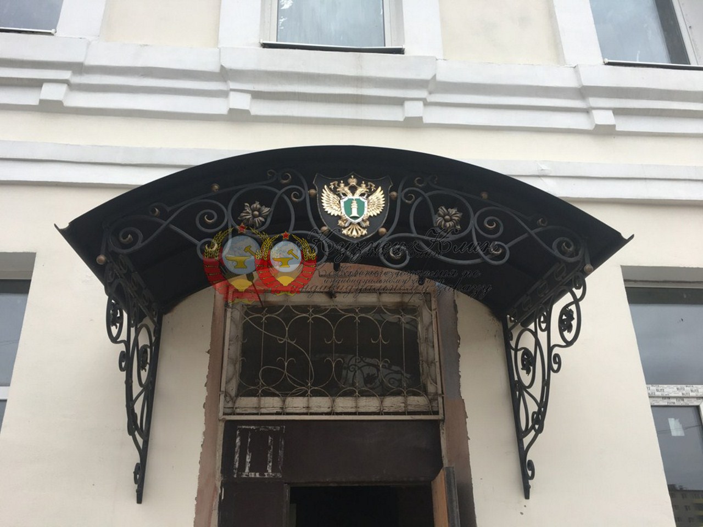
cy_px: 264
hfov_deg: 61.7
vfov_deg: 48.2
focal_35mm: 29
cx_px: 352
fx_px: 589
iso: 32
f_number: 2.2
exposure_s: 1/100
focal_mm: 4.15
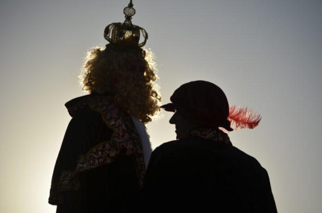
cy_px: 106
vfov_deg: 8.9
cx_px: 161
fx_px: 1366
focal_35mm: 153
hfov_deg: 13.4
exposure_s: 1/2000
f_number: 5
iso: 100
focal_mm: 102
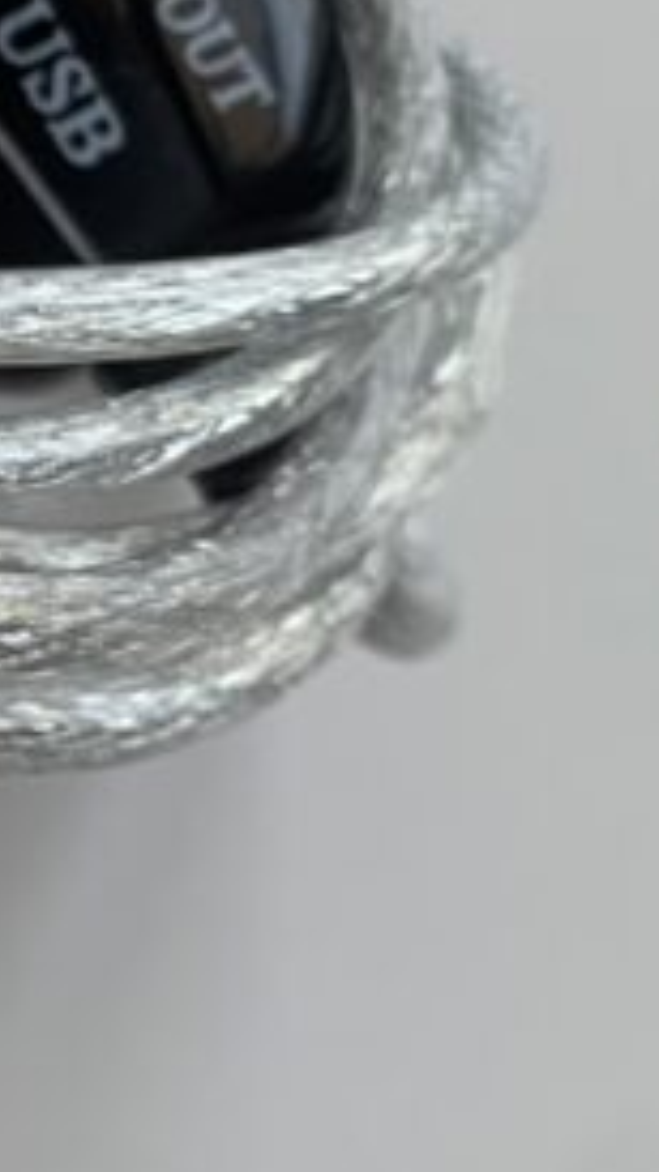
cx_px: -787
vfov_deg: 20.0
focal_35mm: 106
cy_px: 312
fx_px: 3295
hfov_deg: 10.3
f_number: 1.8
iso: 32
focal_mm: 4.25
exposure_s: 1/121
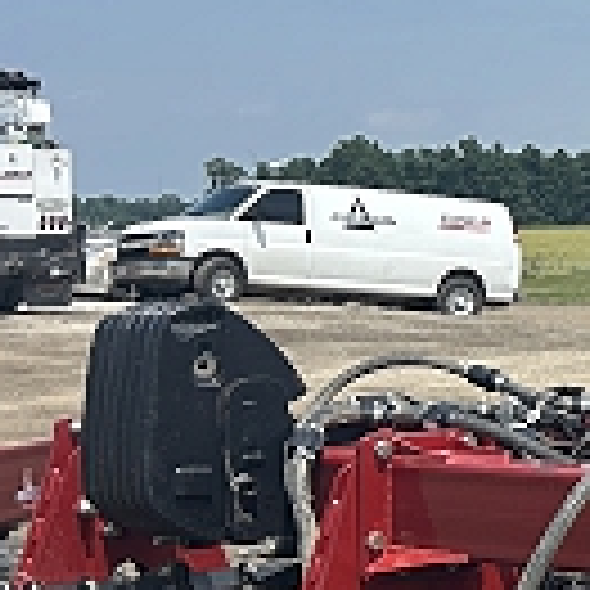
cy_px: 257
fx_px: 2700
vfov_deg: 12.5
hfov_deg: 10.6
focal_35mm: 140
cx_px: 1437
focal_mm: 5.7
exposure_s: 1/5076
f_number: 1.5
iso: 50
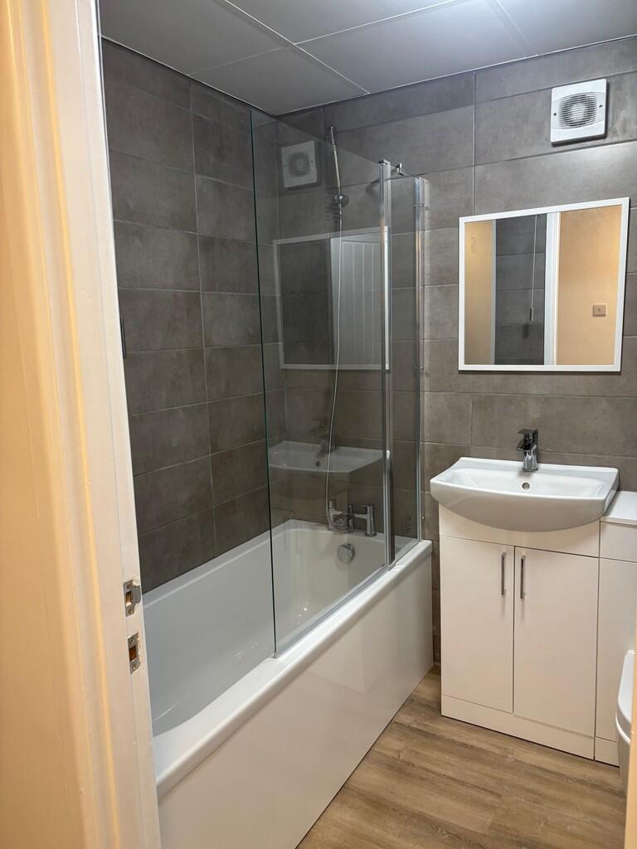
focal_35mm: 26
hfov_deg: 53.1
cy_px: 424
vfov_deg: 67.3
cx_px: 318
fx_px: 638
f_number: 1.6
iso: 160
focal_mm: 5.96
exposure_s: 1/50
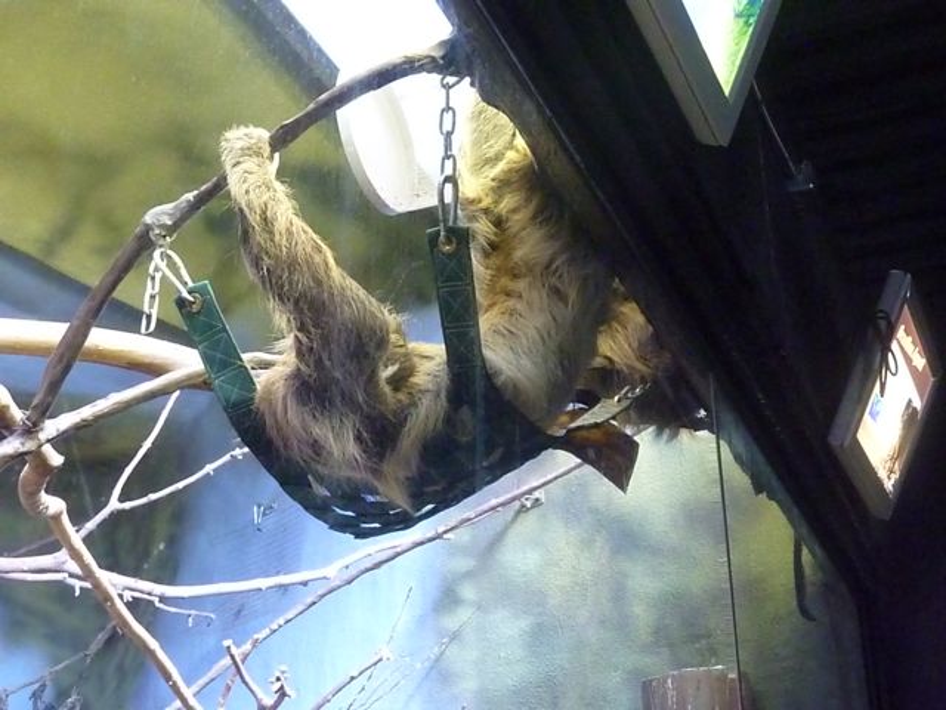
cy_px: 355
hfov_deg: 39.7
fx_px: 1312
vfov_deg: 30.3
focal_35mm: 48
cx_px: 473
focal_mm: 8.6
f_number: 4.3
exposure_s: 1/30
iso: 3200
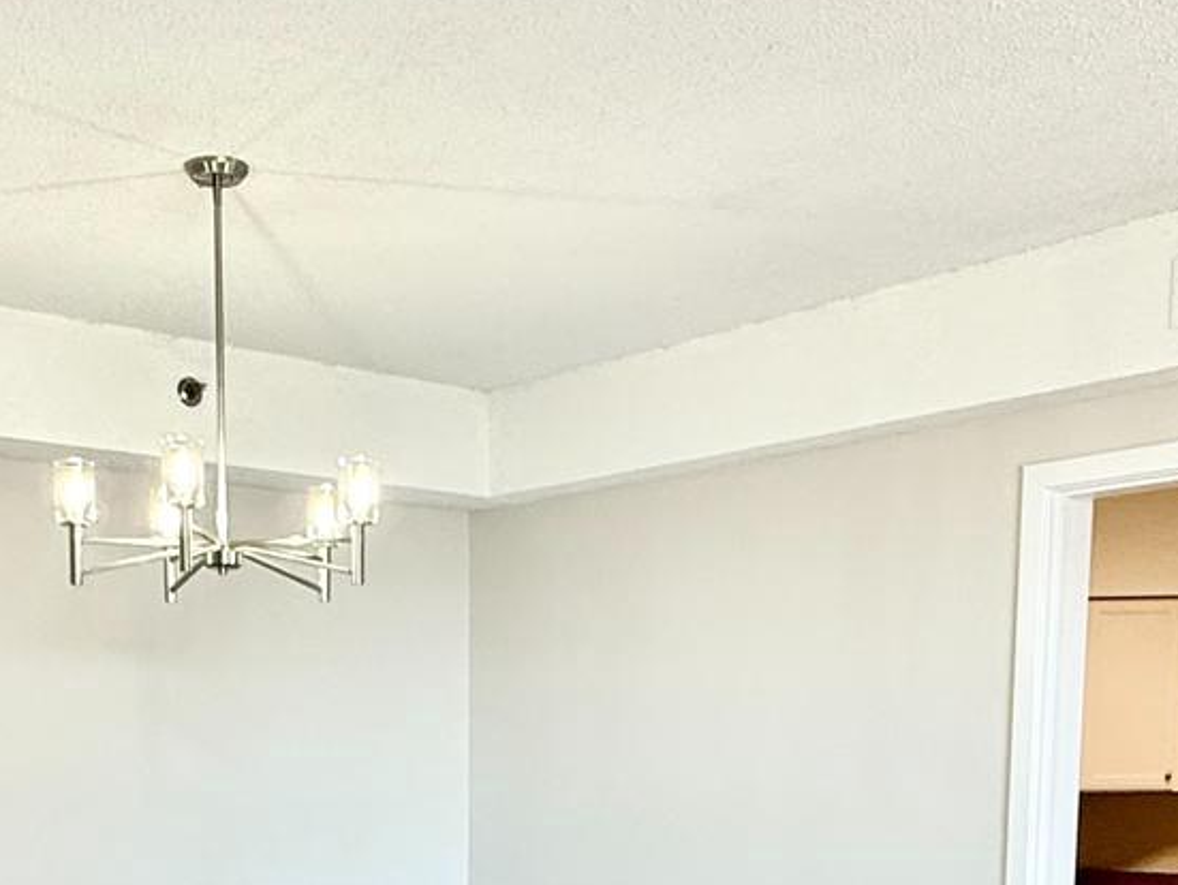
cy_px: 1030
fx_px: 1771
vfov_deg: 25.5
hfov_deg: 36.6
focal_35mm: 52
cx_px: 440
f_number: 2.2
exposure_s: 1/120
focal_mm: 2.22
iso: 160
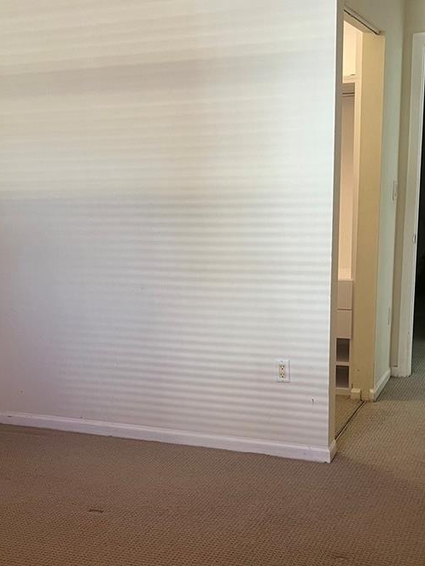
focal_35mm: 47
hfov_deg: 30.9
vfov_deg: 40.0
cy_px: 375
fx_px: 769
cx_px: 218
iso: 125
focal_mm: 5.7
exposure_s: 1/60
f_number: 1.5
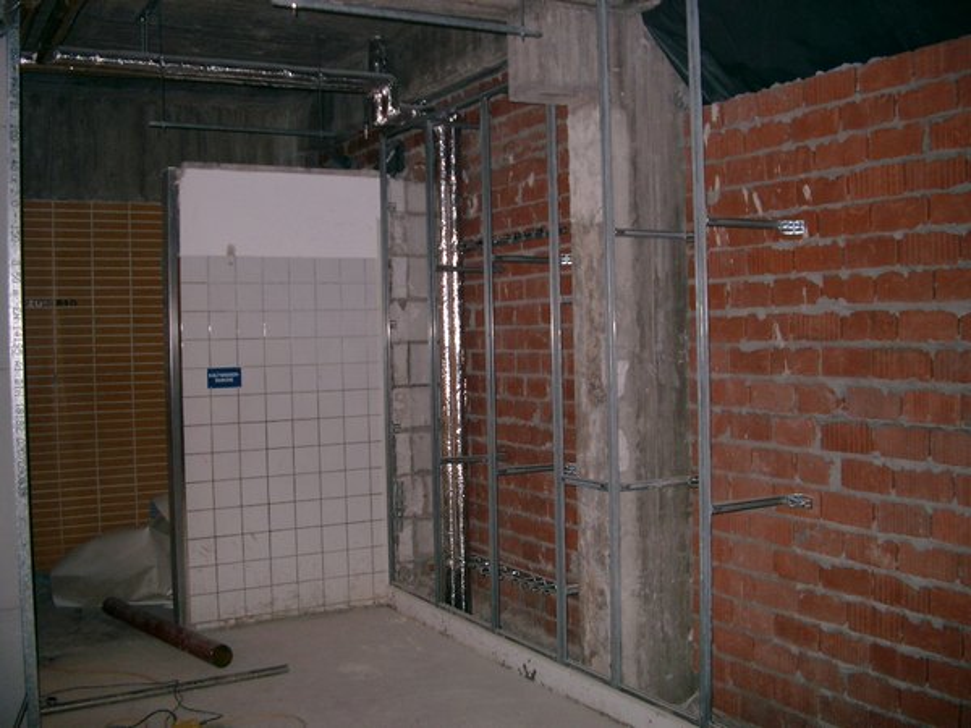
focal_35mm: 37
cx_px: 486
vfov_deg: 38.7
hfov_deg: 50.1
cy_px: 364
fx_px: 1038
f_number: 2.6
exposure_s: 1/60
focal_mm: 7.6
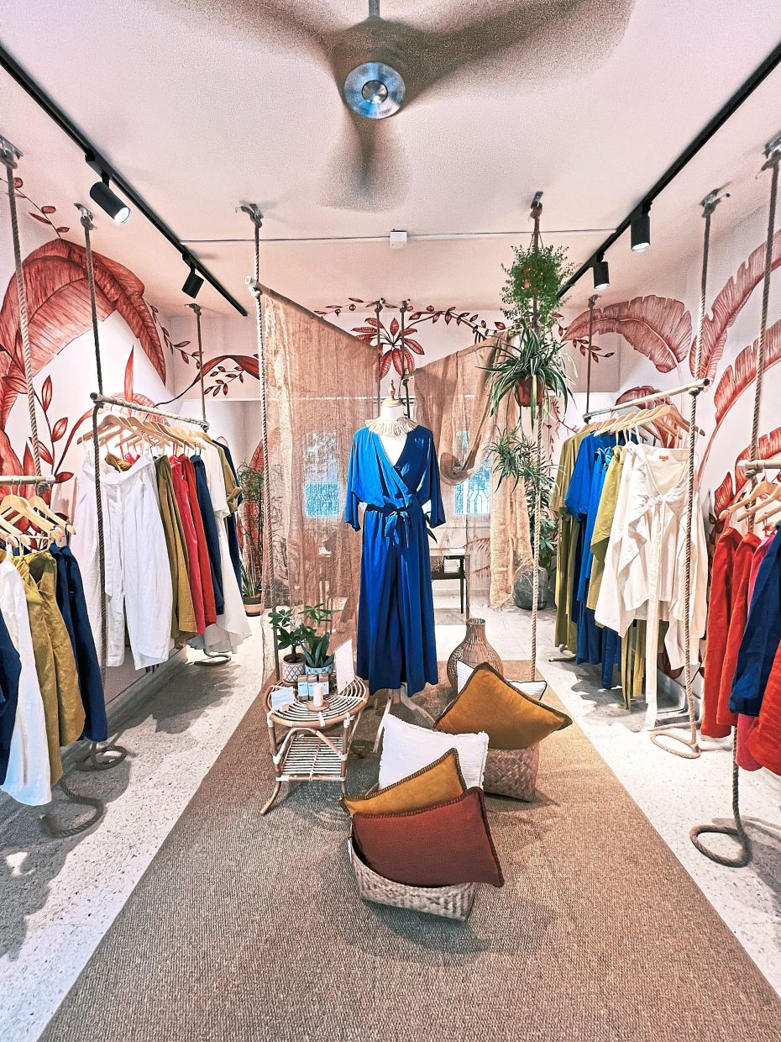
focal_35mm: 13
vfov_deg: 106.2
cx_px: 390
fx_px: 391
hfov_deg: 89.9
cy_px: 521
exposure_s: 1/50
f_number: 1.8
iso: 200
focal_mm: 1.57
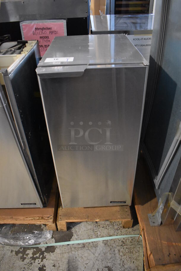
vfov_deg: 67.3
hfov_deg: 48.0
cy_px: 136
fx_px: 203
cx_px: 90
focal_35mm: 27
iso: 5600
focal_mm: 18
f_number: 3.5
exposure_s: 1/125
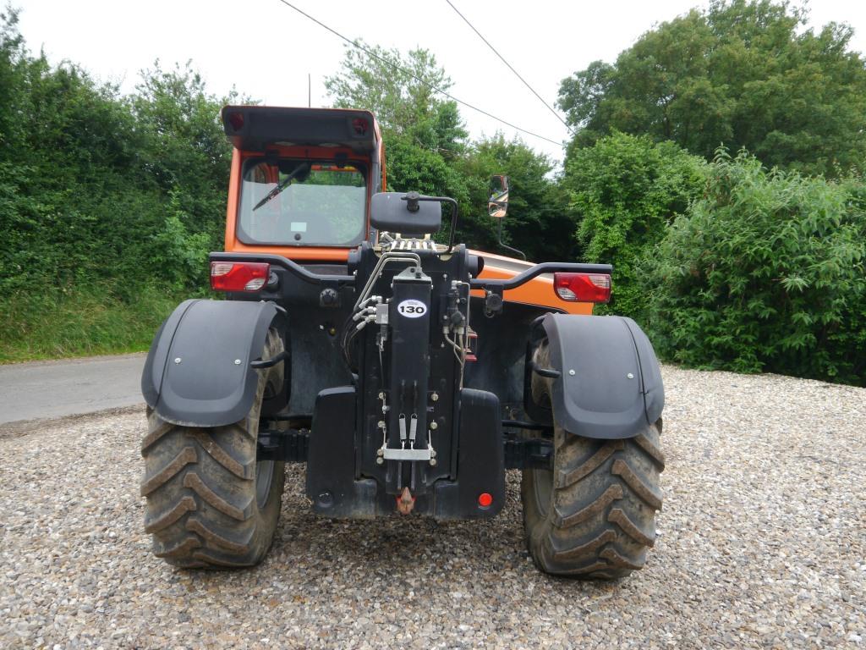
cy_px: 325
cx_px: 433
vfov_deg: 49.7
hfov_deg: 63.4
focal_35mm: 28
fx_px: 700
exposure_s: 1/125
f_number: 4.5
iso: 160
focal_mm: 14
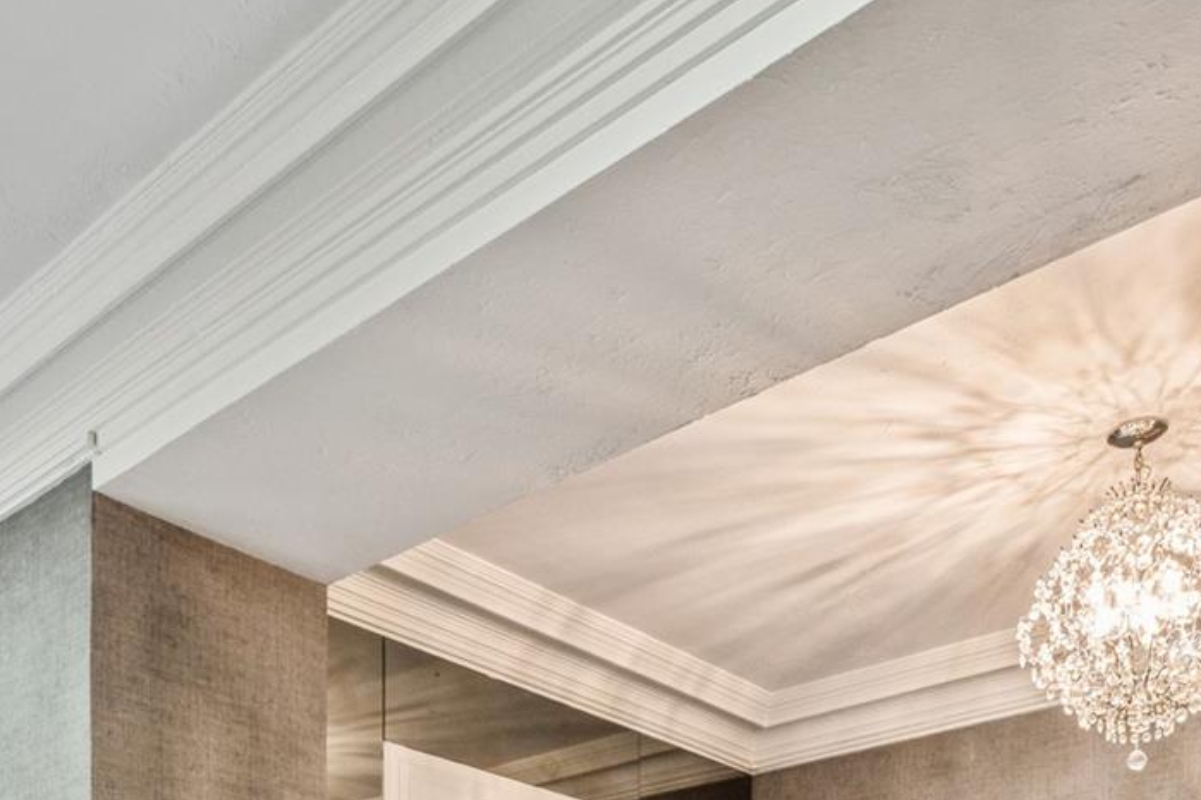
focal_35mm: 41
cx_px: 454
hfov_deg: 47.0
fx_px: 1368
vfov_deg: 25.6
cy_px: 1155
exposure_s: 1/1.67
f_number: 11
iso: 400
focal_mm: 14
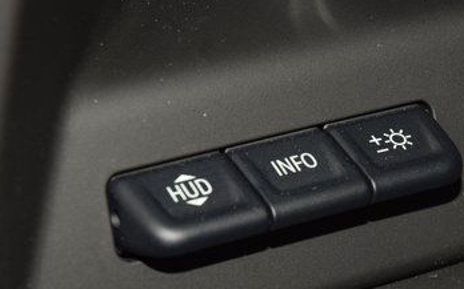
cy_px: 168
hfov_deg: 10.6
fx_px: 2490
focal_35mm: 197
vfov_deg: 6.7
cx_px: 312
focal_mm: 70
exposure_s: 1/125
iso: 100
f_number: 8
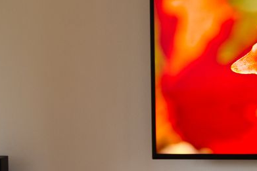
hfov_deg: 20.3
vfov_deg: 14.8
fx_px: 657
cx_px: 333
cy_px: 139
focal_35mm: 92
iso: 200
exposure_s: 1/8
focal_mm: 20
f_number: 4.5
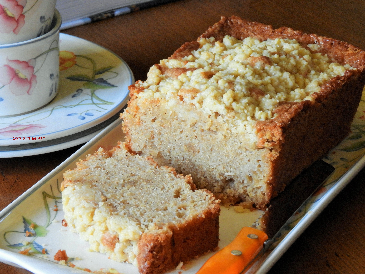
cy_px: 137
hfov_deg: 11.6
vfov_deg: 8.7
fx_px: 1793
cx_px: 182
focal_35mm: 170
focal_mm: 30.5
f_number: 5.2
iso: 400
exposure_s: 1/50
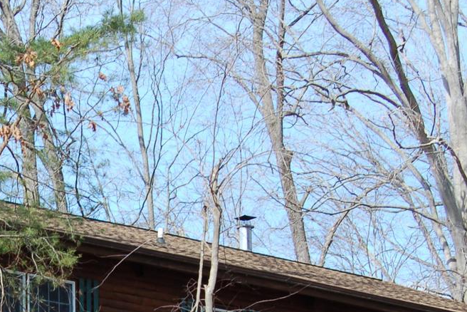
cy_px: 396
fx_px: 2063
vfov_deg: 8.5
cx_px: -9
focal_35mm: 159
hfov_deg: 12.7
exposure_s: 1/200
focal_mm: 34
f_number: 7.1
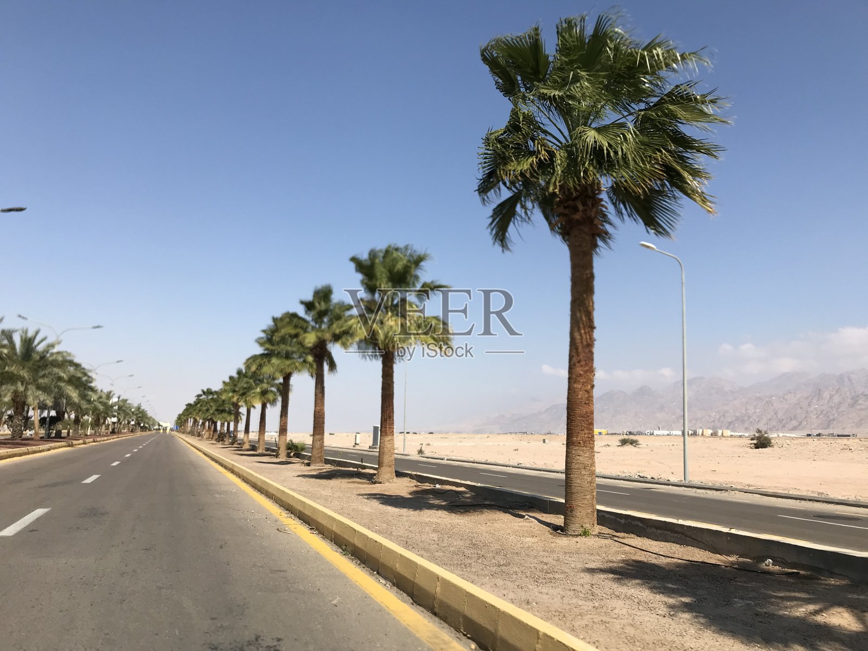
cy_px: 326
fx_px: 702
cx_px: 434
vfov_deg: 49.7
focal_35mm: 28
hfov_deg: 63.4
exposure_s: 1/3690
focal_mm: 3.99
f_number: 1.8
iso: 20
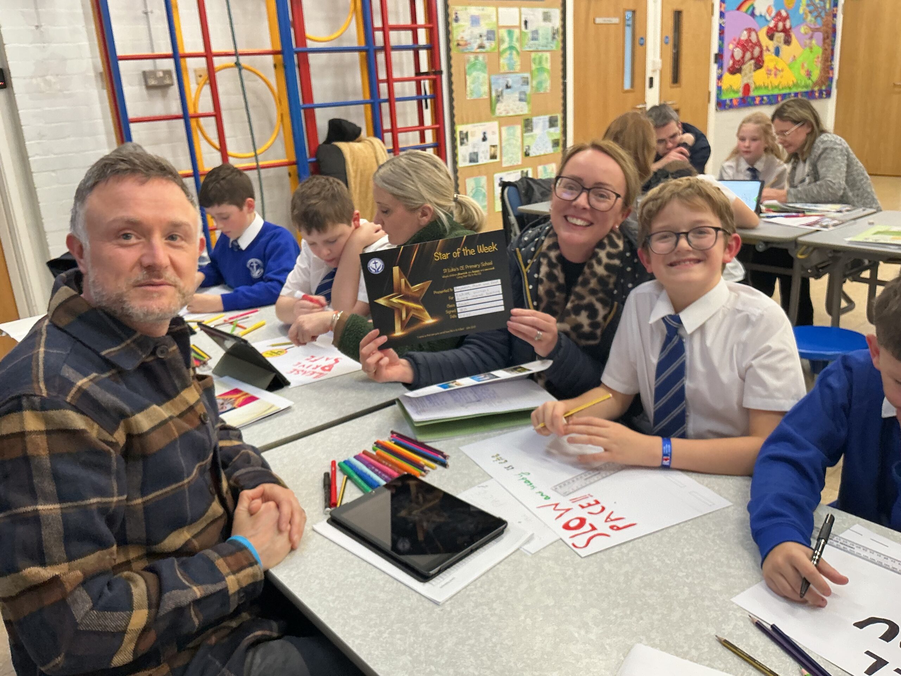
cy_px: 338
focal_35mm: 29
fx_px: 755
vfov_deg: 48.2
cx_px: 450
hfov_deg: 61.7
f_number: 1.8
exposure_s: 1/50
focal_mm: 3
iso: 100
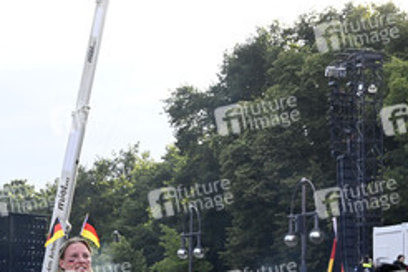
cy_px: 240
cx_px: 47
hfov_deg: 14.2
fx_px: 1621
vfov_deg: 9.6
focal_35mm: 143
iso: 2500
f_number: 22
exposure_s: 1/125
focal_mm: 78
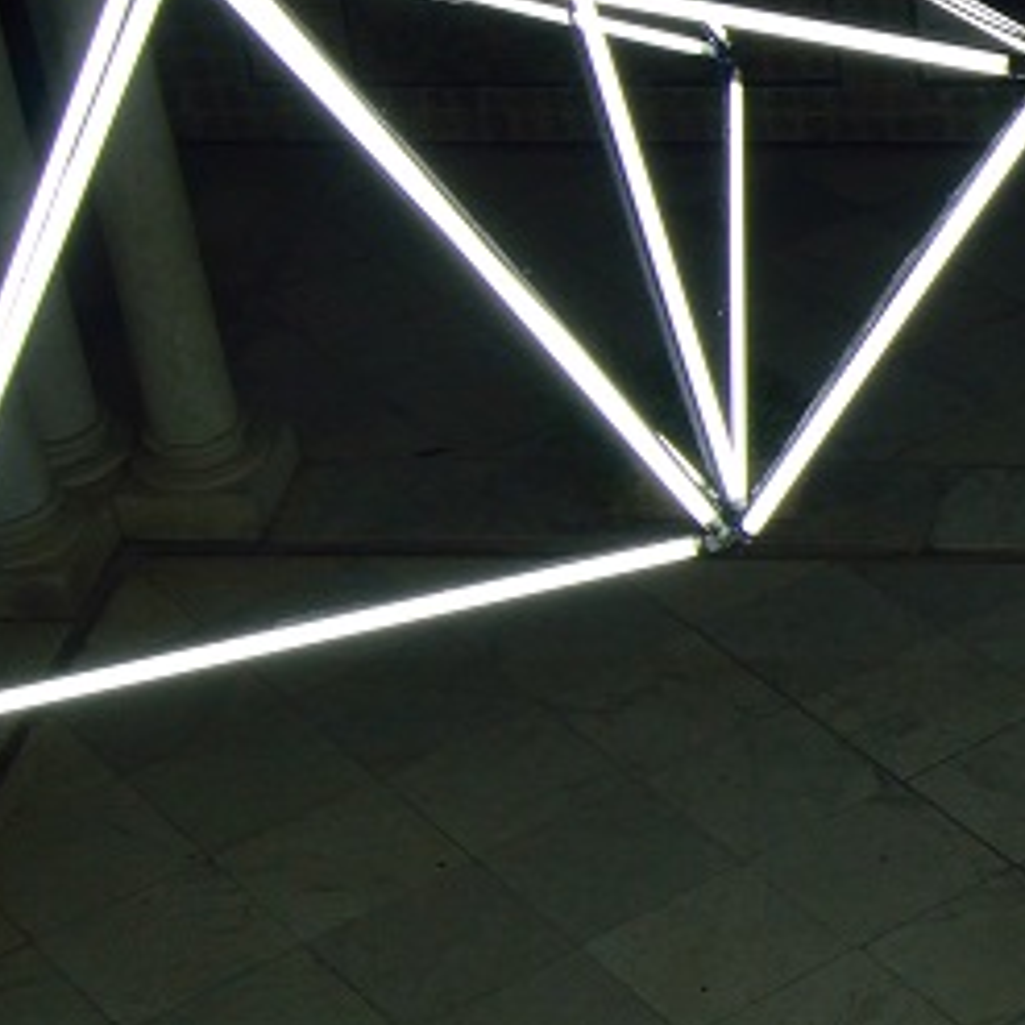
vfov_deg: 14.8
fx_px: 3955
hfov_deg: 13.5
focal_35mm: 118
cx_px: 1737
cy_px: 390
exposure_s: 1/80
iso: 400
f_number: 7.1
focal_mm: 19
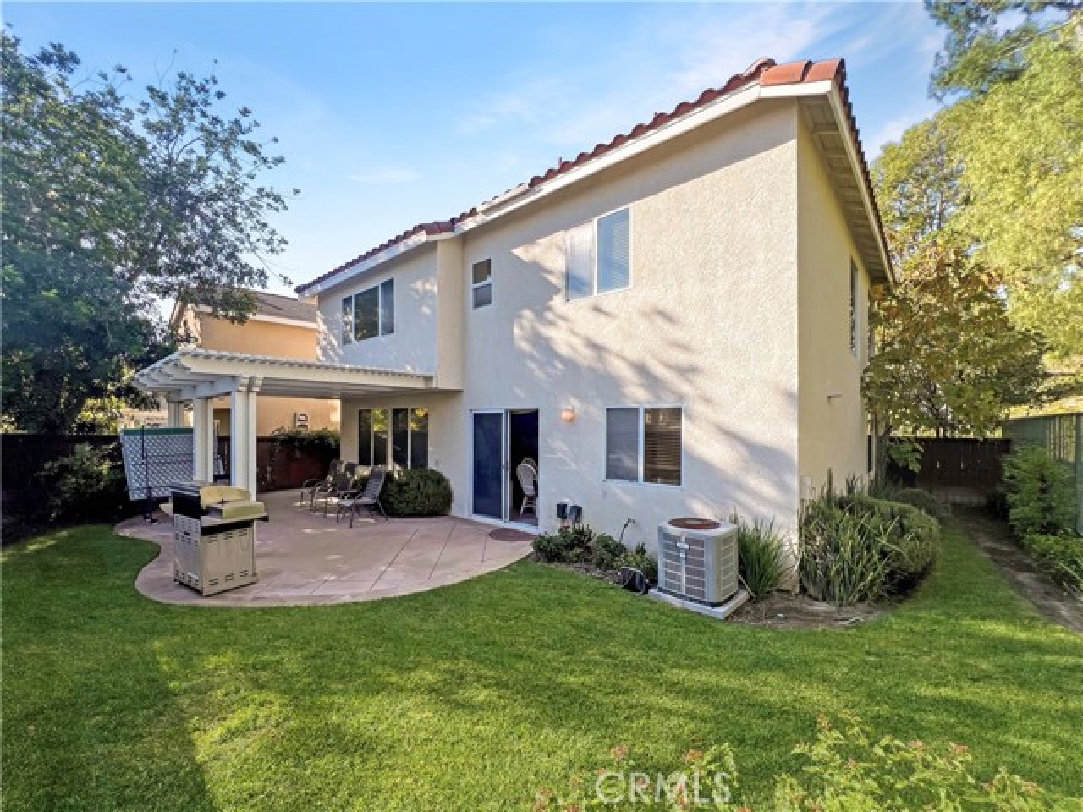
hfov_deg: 106.2
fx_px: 407
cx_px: 542
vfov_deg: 89.9
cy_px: 406
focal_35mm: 13
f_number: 1.8
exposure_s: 1/840
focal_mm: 1.57
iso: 32
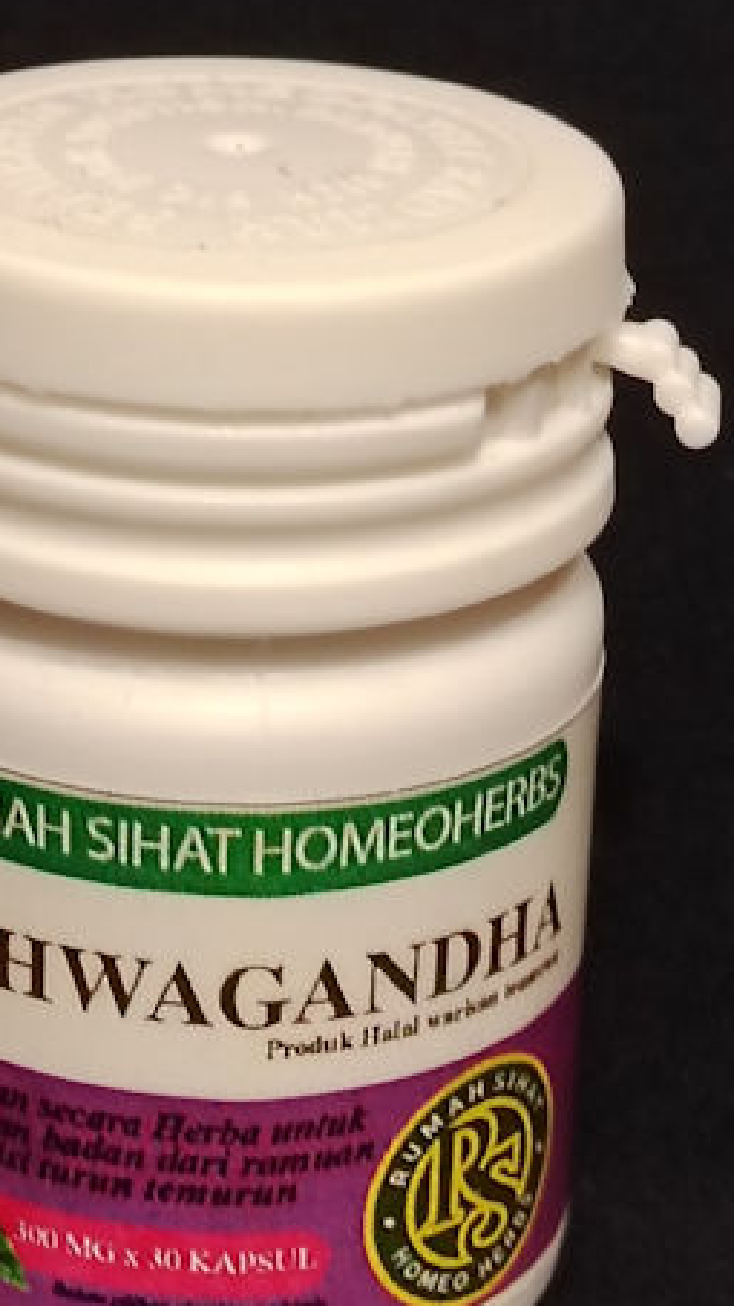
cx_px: 227
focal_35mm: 109
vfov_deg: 19.6
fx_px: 3776
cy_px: 650
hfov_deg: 11.1
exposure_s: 1/33.3
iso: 1556
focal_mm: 5.25
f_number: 1.75
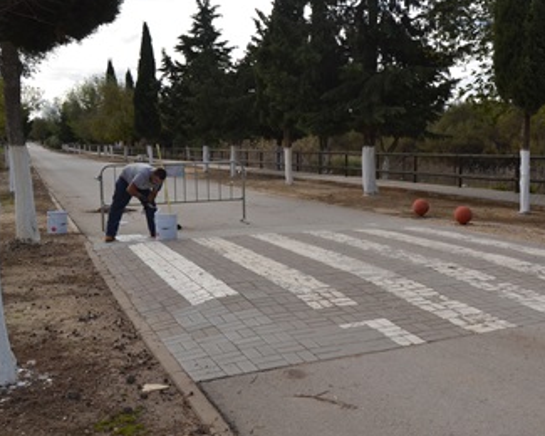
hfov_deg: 46.1
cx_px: 364
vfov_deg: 38.2
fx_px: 629
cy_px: 189
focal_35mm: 39
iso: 100
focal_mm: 20
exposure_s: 1/200
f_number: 10
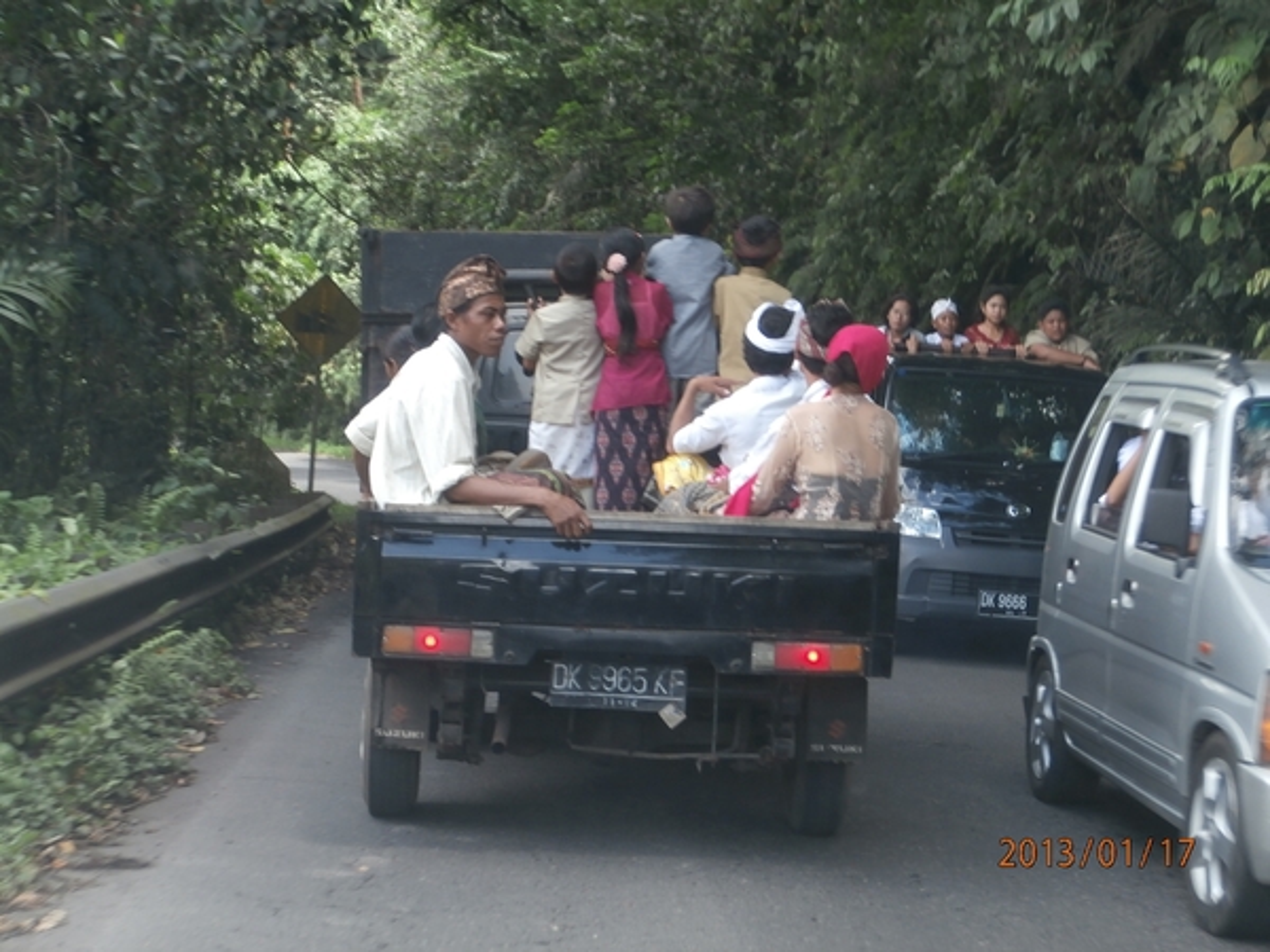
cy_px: 476
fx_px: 2495
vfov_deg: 21.6
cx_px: 635
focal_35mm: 68
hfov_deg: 28.6
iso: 100
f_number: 4.7
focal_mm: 12.1
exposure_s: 1/60
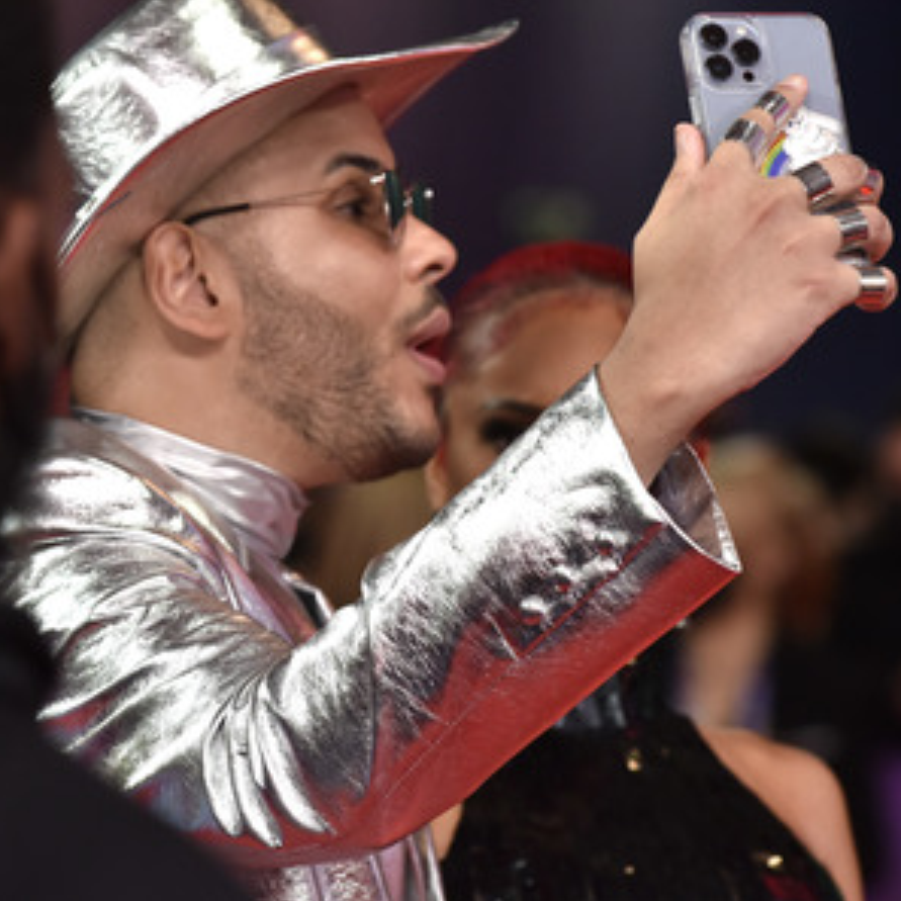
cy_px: 452
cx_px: 399
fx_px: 6832
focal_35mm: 232
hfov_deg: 7.5
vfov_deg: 7.5
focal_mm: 180
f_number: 5.6
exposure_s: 1/200
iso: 2000
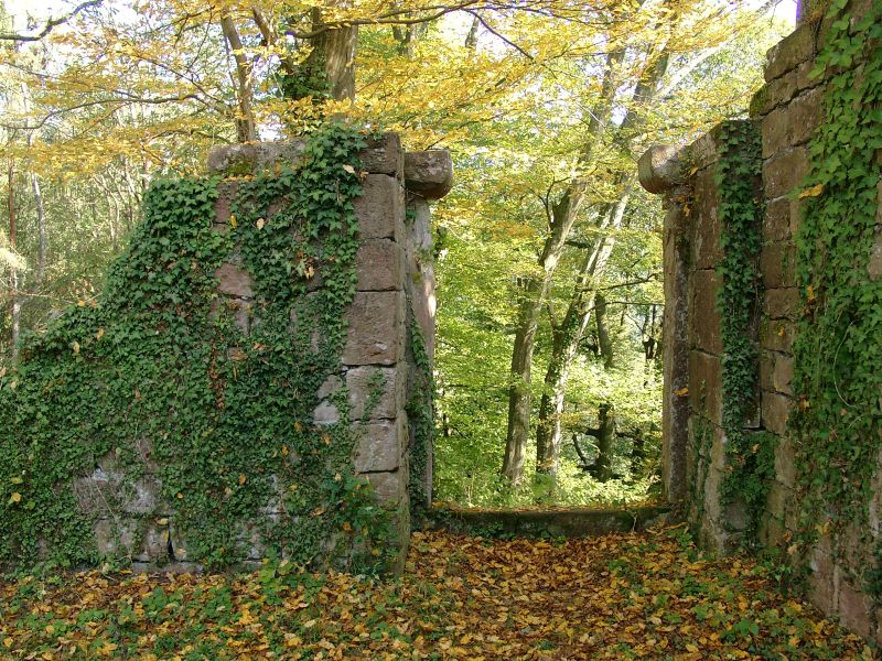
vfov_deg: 41.8
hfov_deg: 54.0
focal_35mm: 34
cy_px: 330
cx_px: 441
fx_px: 866
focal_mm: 7.13
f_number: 2.8
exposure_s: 1/85.3
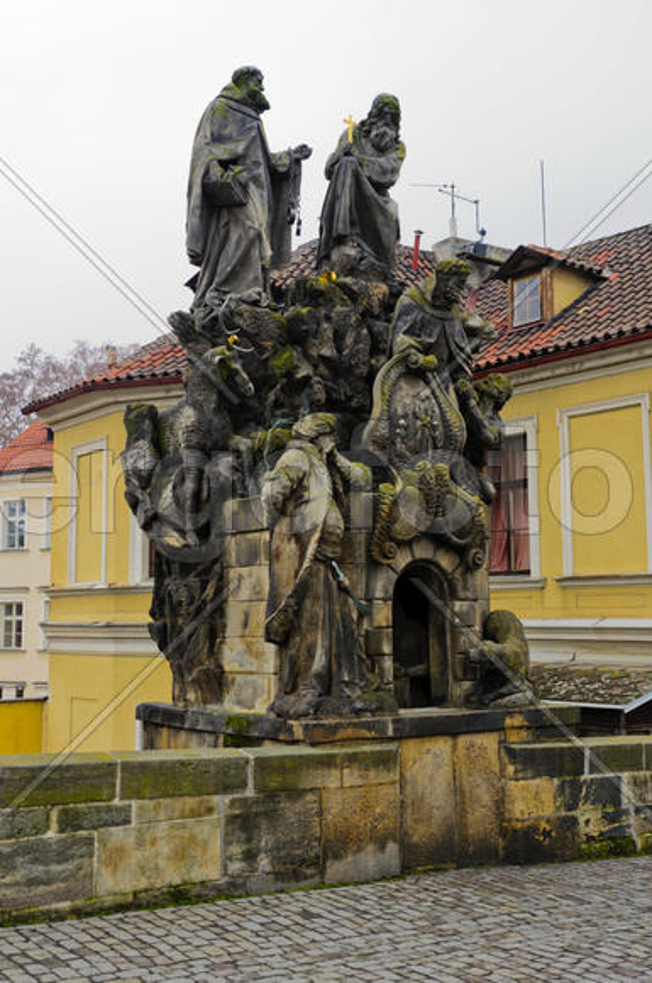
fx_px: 1144
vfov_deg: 46.5
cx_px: 326
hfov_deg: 31.8
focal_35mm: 42
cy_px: 492
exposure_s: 1/125
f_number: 5.6
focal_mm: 28
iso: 100
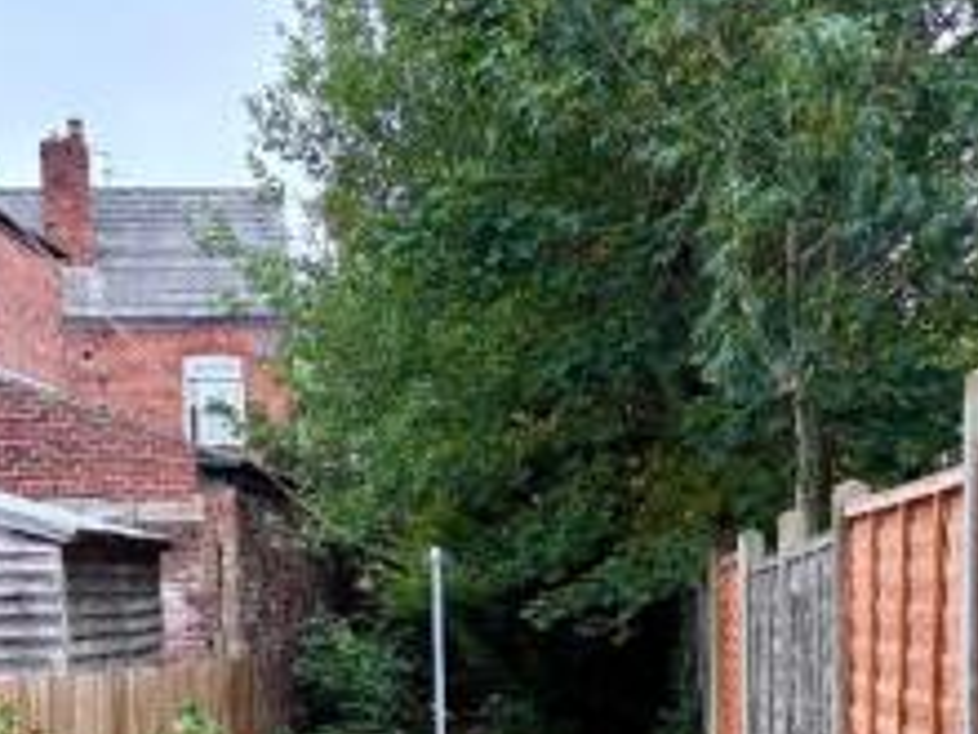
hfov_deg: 28.2
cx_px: 482
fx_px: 1949
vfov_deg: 20.2
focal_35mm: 69
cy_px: 843
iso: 50
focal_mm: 5.96
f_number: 1.6
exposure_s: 1/172
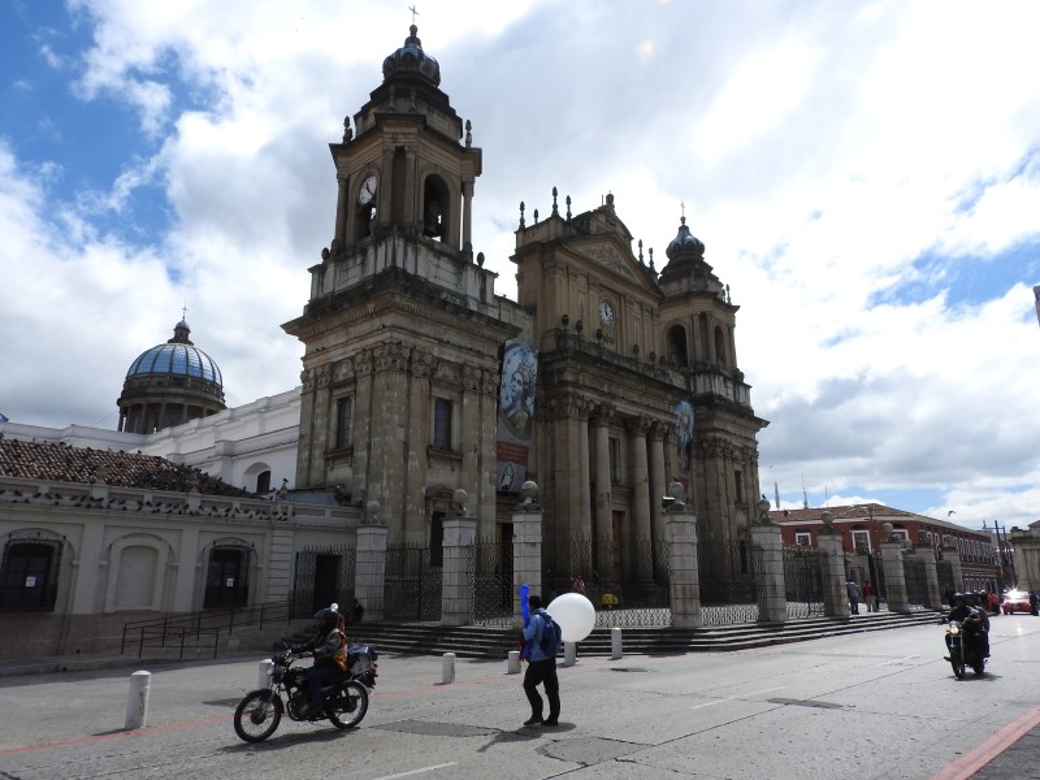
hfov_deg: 71.6
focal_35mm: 24
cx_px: 520
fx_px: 721
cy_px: 390
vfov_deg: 56.8
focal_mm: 4.3
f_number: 3.8
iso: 100
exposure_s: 1/1600
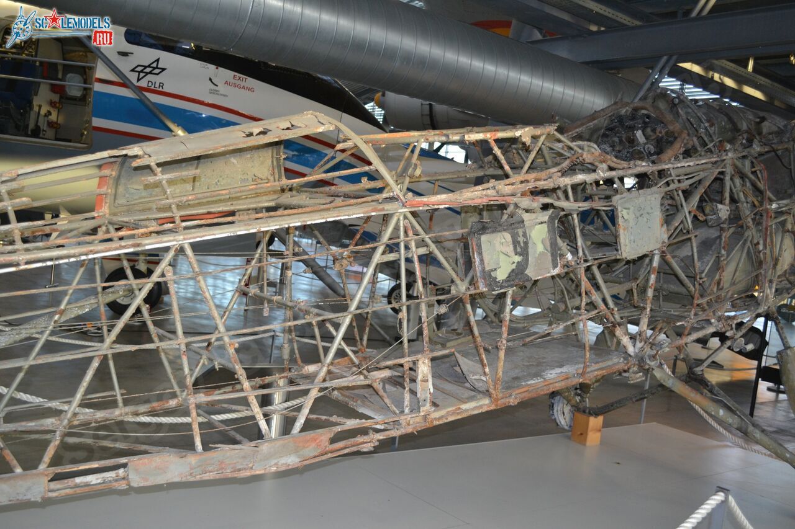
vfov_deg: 40.0
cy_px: 264
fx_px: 729
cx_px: 398
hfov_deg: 57.2
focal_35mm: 33
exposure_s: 1/60
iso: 560
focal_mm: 22
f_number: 4
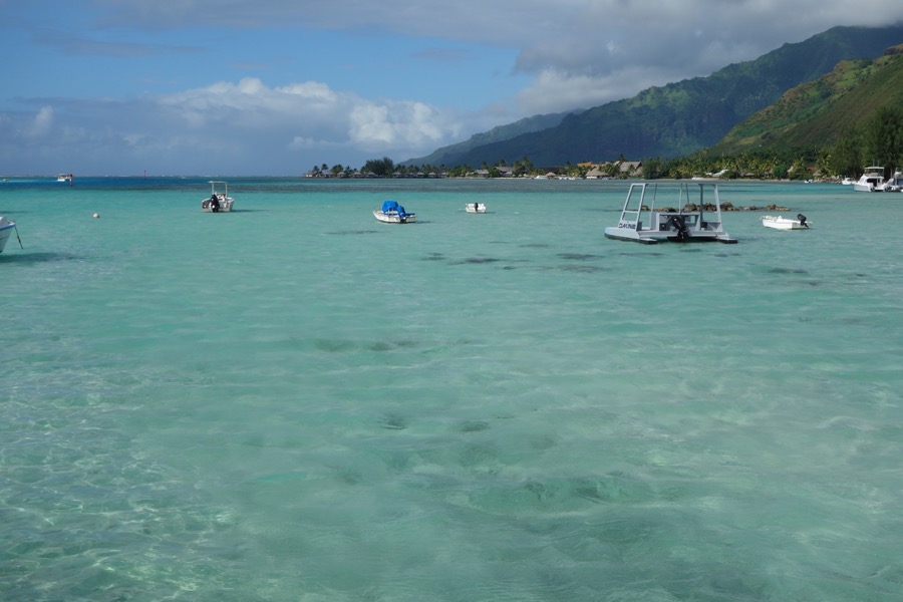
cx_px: 452
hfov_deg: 40.3
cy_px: 301
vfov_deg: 27.5
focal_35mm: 49
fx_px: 1229
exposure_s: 1/800
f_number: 6.3
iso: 125
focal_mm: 18.23
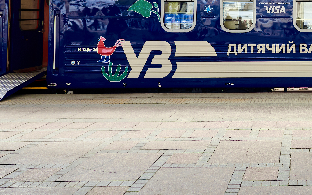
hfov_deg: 39.4
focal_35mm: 45
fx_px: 383
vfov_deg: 26.9
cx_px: 309
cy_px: -4
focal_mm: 20
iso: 125
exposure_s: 1/160
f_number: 4.5
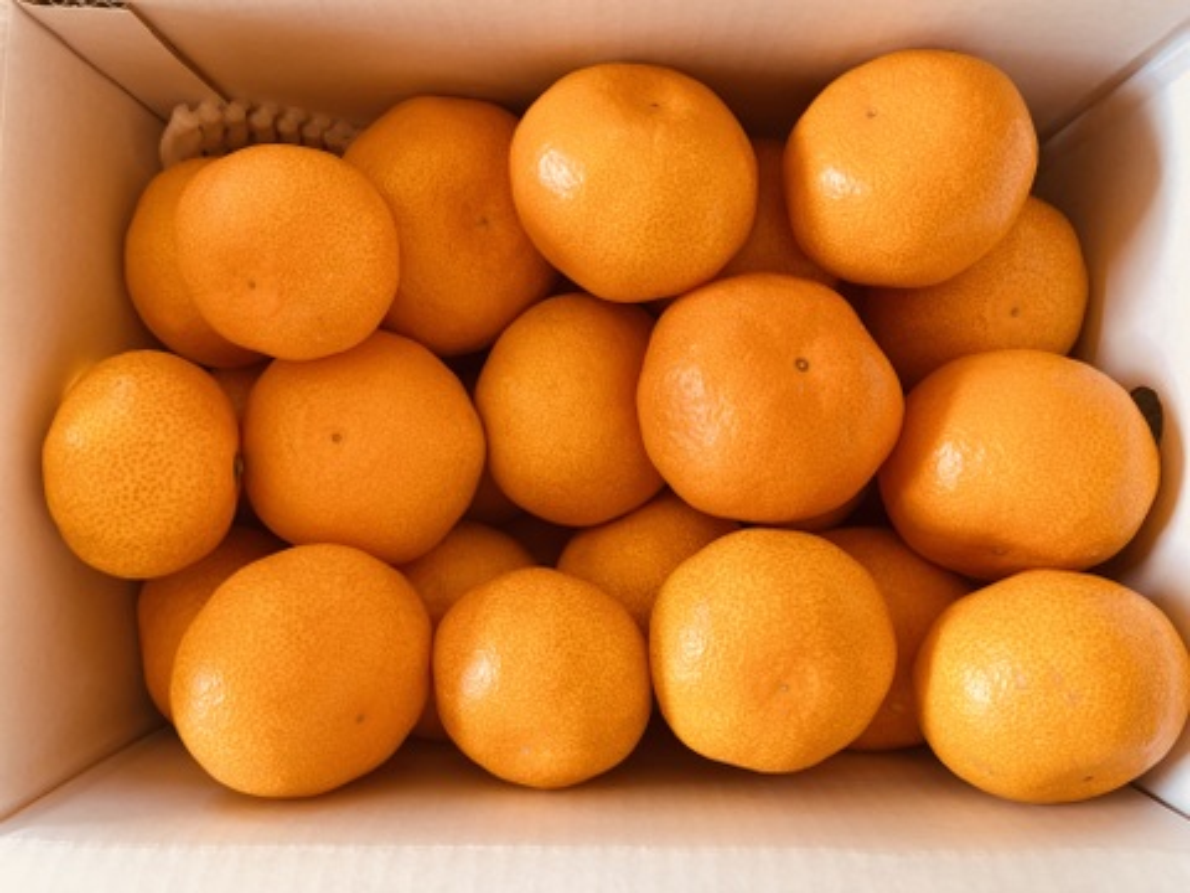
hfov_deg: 67.3
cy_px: 446
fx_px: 894
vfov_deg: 53.1
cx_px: 595
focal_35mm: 26
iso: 64
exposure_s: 1/122
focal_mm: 5.1
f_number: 1.6
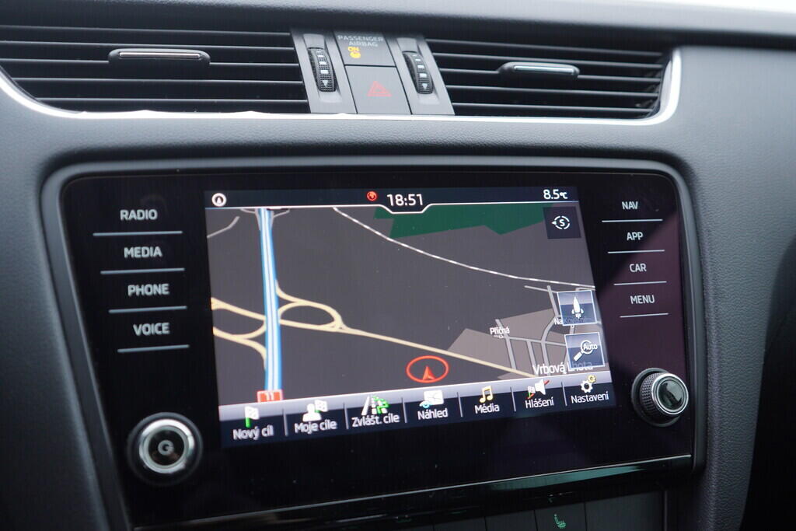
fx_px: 796
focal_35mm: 36
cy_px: 266
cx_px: 398
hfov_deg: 53.1
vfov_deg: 36.9
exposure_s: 1/40
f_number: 2.8
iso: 160
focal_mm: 24
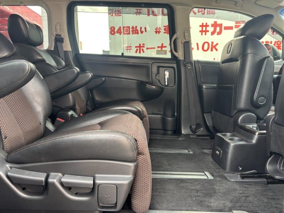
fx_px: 213
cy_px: 106
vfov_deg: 53.1
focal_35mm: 26
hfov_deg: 67.3
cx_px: 142
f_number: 1.6
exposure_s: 1/121
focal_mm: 5.96
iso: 125
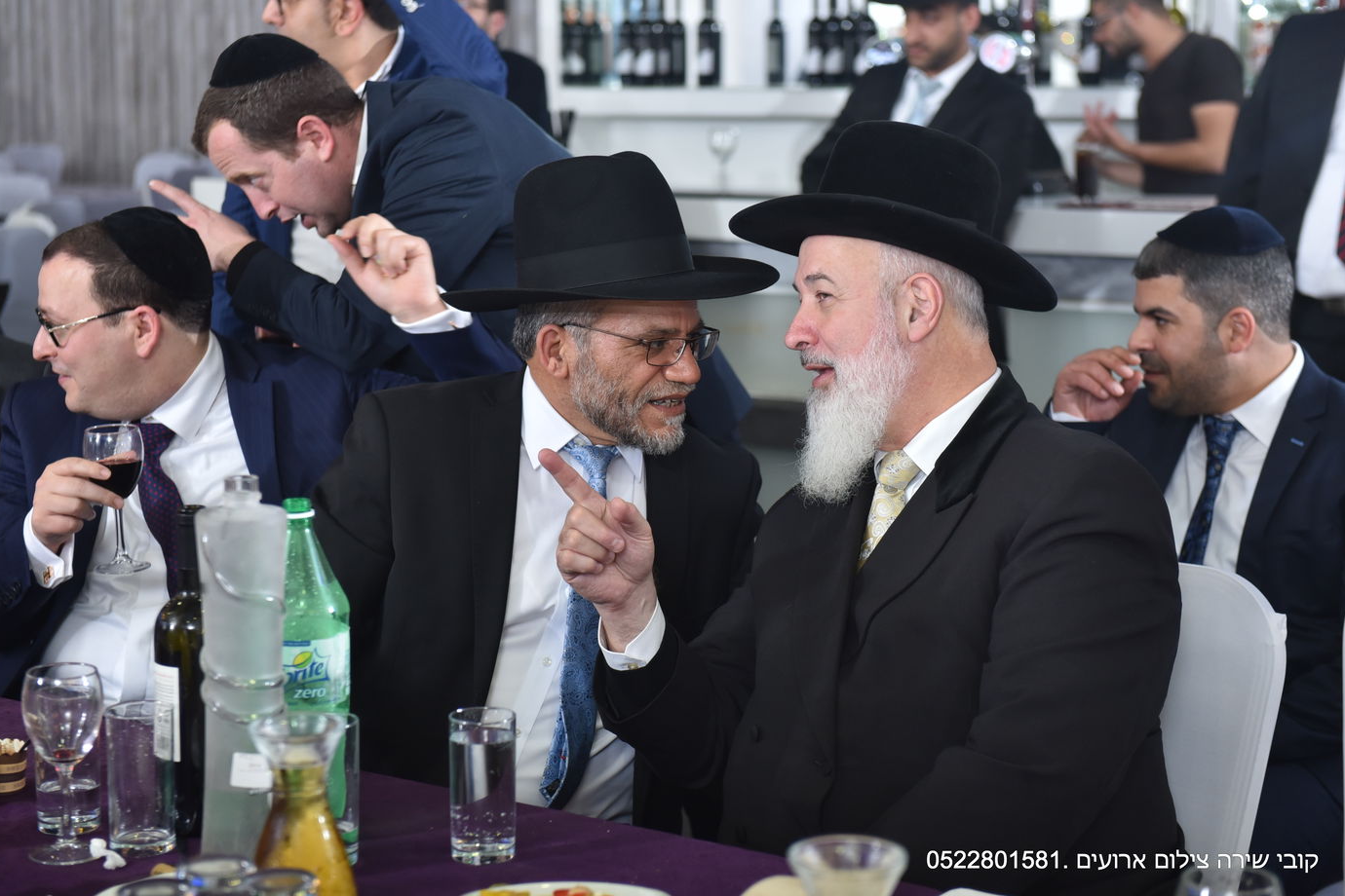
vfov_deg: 19.2
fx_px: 2652
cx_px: 672
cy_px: 447
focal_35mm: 71
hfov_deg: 28.5
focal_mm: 70
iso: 800
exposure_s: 1/200
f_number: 3.5
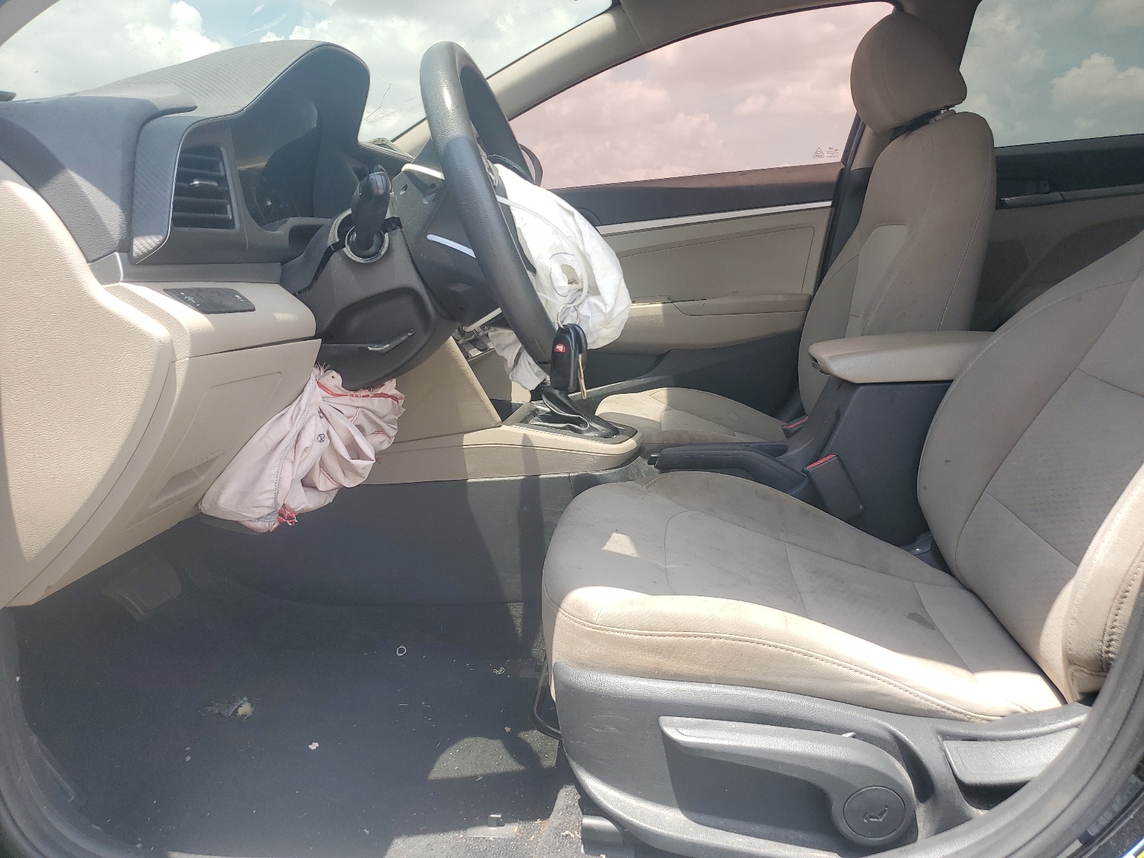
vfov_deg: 53.1
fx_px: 859
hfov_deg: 67.3
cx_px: 572
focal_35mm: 26
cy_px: 429
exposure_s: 1/625
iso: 50
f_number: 1.5
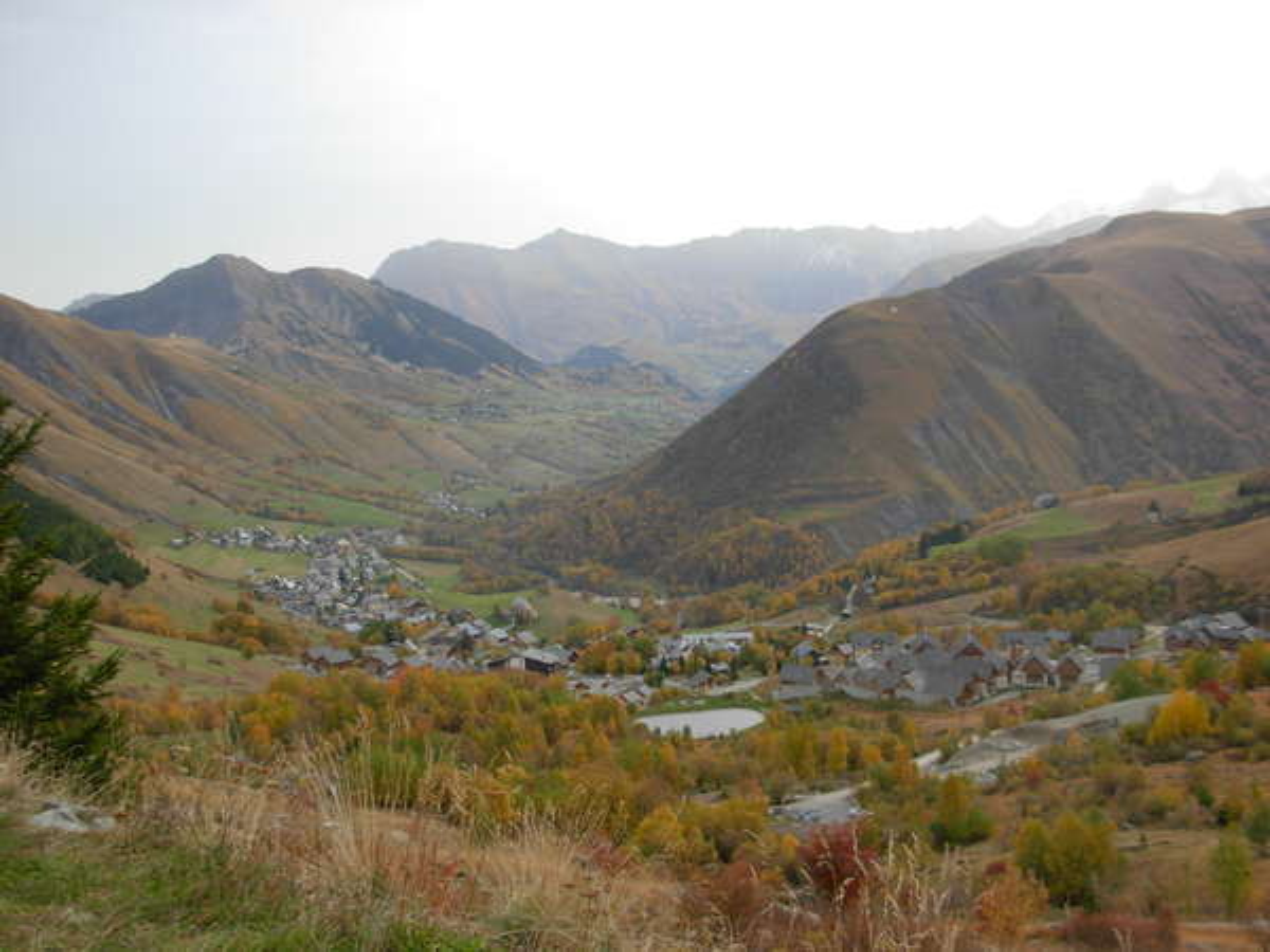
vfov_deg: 37.7
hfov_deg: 49.0
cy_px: 476
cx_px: 635
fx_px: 1394
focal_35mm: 38
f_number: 2.9
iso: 79
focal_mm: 6.3
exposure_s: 1/790
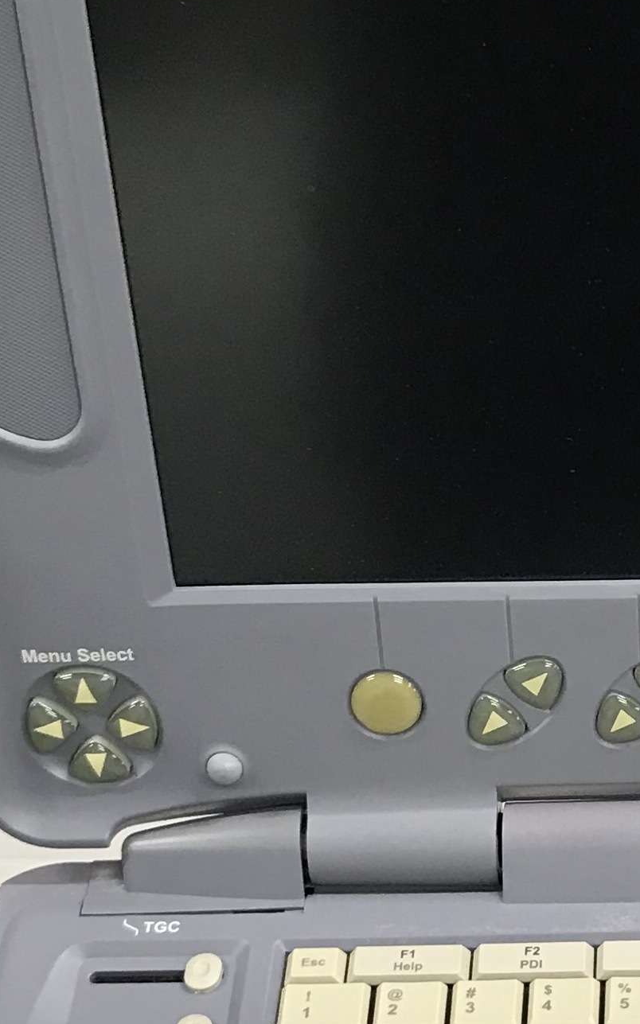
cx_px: 701
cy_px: 880
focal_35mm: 93
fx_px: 2596
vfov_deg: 21.9
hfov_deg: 13.8
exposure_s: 1/30
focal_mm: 3.99
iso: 32
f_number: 1.8
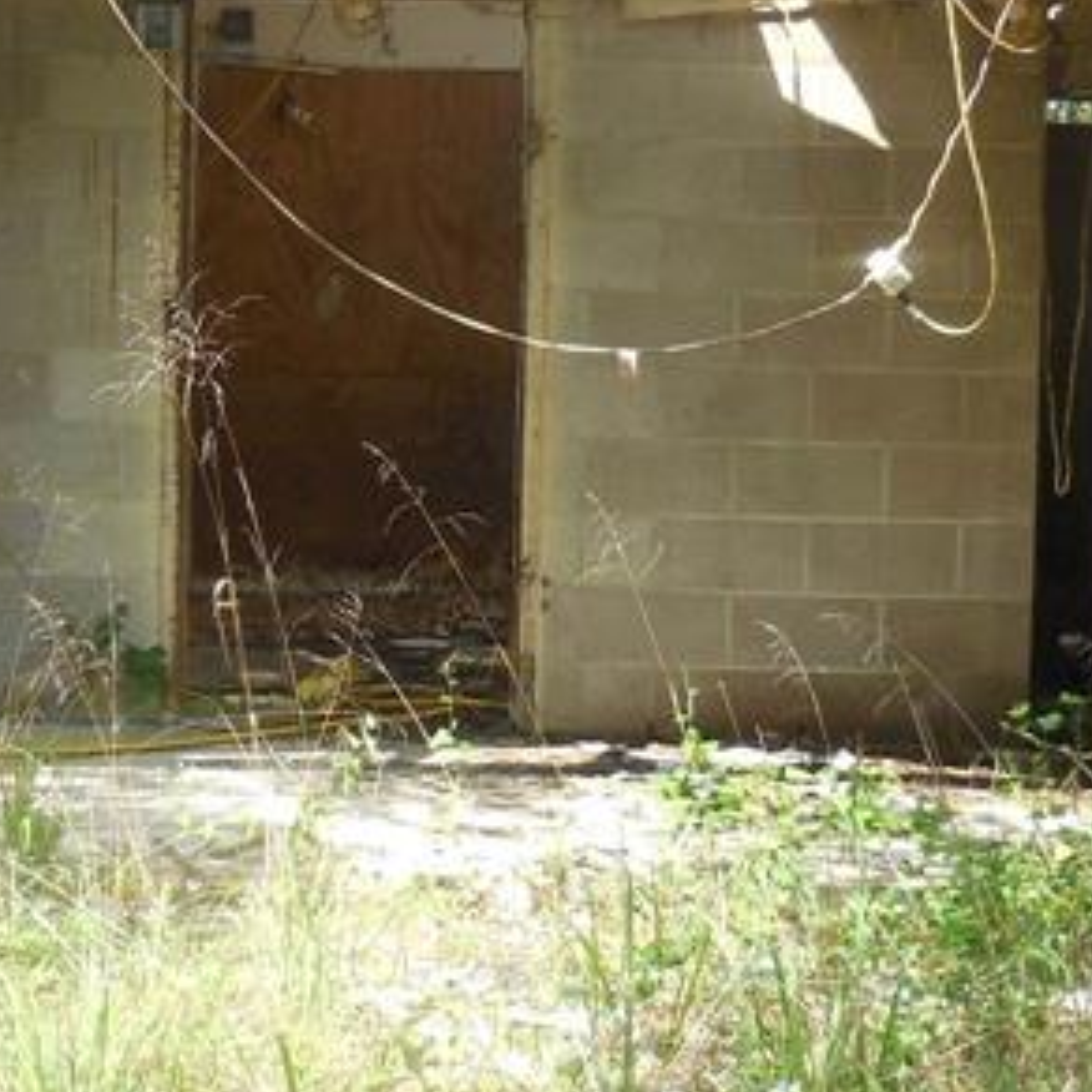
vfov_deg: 18.7
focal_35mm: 93
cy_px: 408
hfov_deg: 18.7
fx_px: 3319
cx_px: 419
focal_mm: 5.3
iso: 125
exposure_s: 1/250
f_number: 3.2
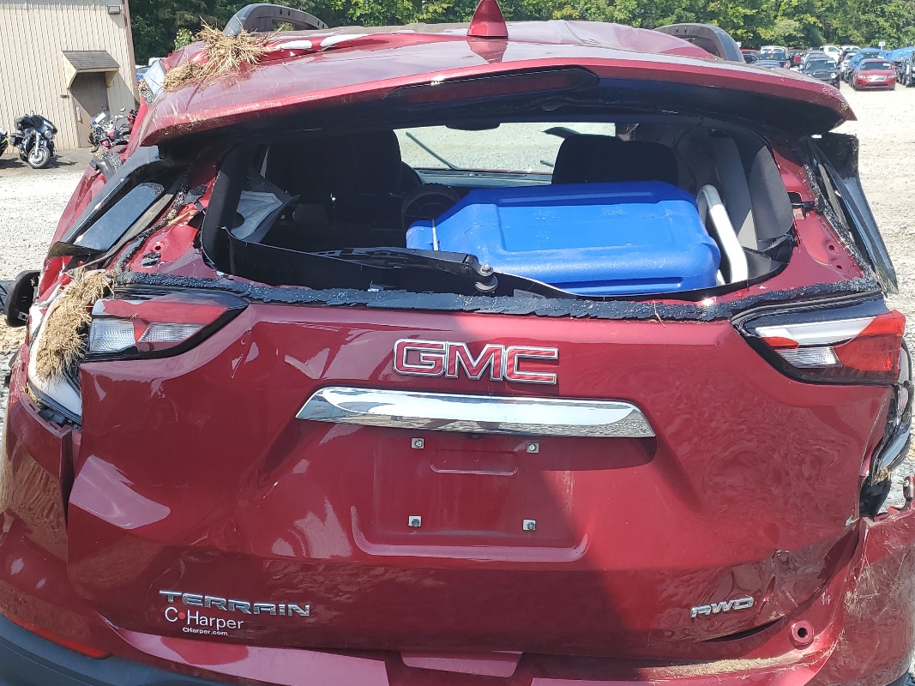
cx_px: 459
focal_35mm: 39
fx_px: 1031
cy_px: 395
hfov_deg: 47.9
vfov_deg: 36.7
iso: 50
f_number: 1.5
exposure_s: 1/2000
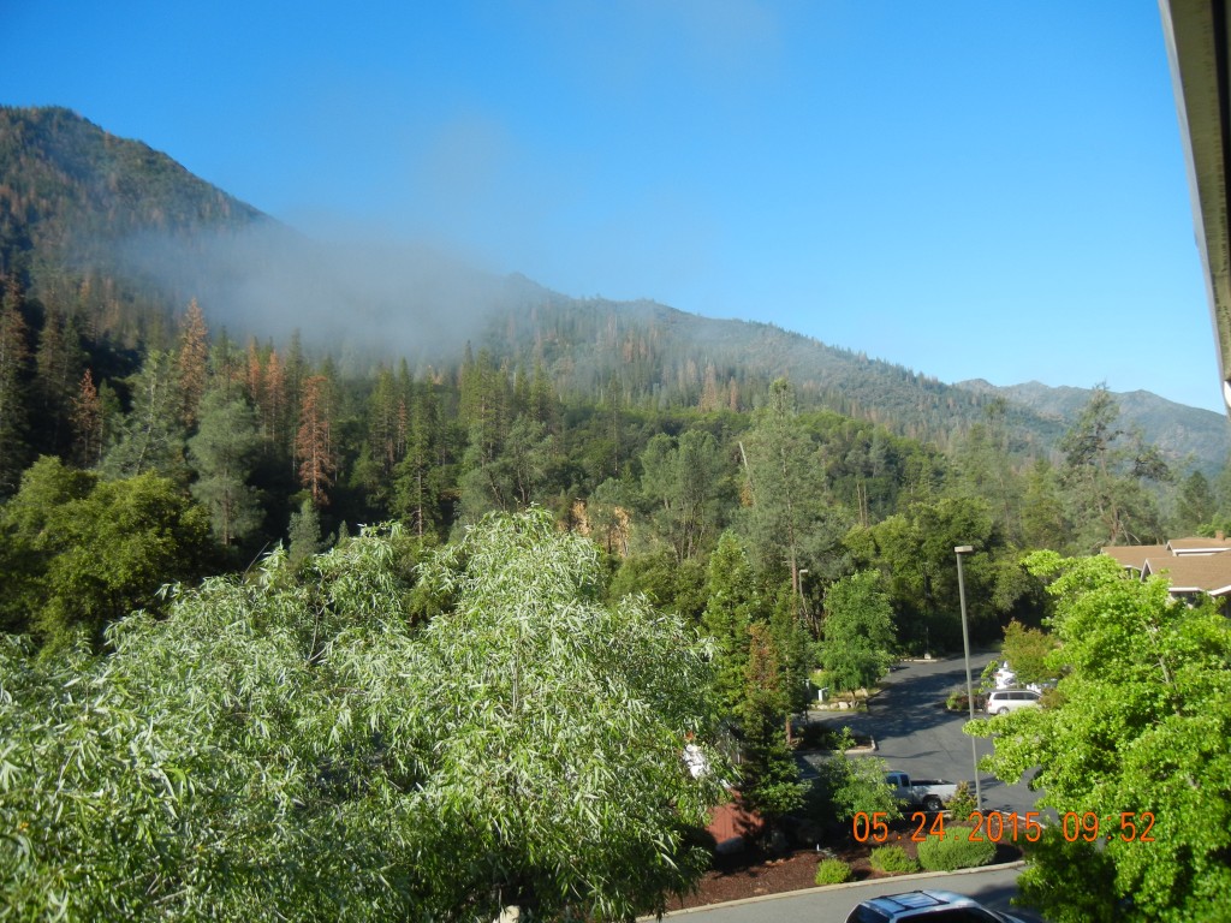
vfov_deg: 46.8
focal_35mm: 30
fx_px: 1067
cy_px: 462
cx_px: 616
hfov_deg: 60.0
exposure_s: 1/250
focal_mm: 5.4
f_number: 7
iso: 160
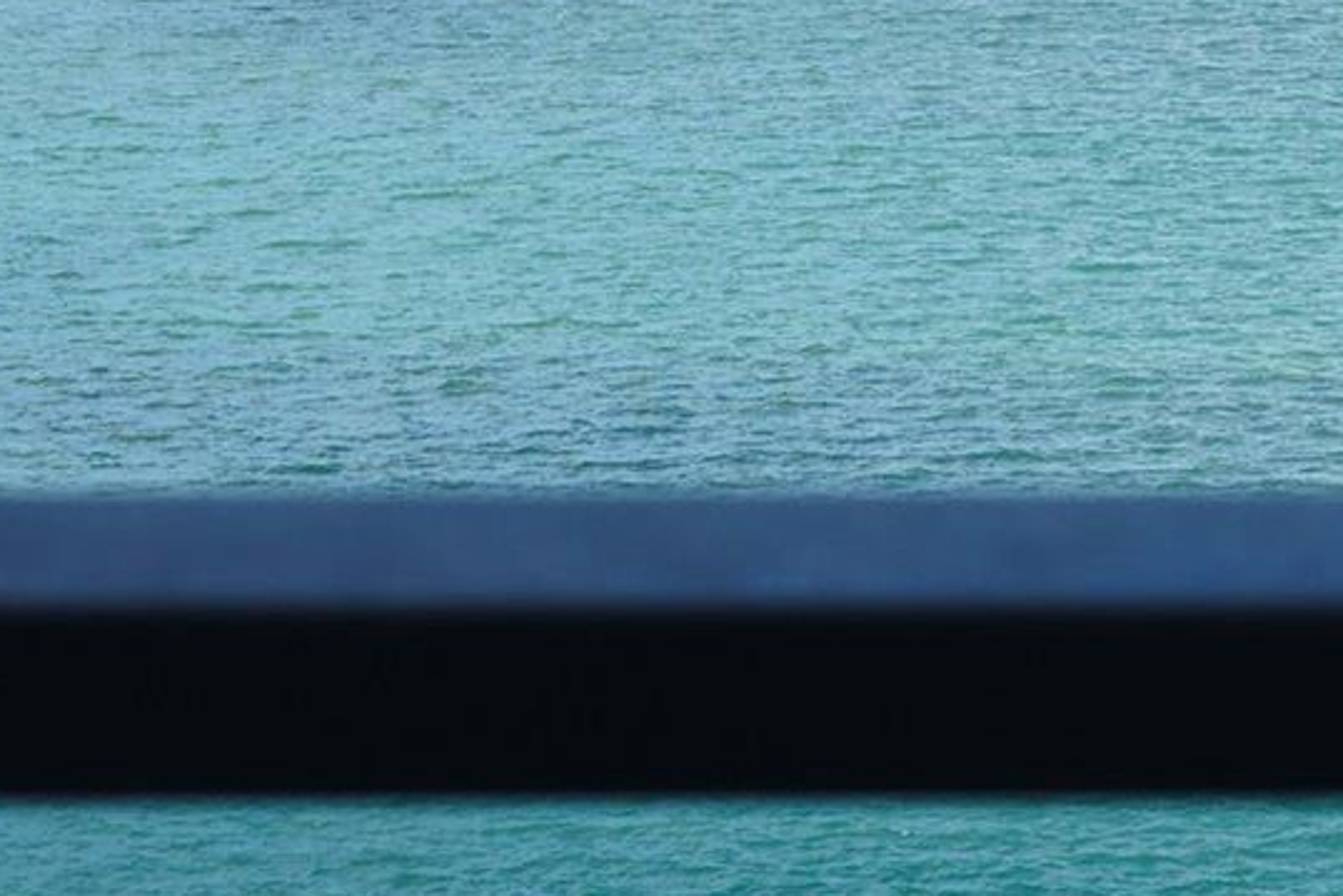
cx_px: 1685
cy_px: -377
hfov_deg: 9.1
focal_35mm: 223
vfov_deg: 6.1
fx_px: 8321
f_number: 5
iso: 250
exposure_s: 1/1250
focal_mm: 50
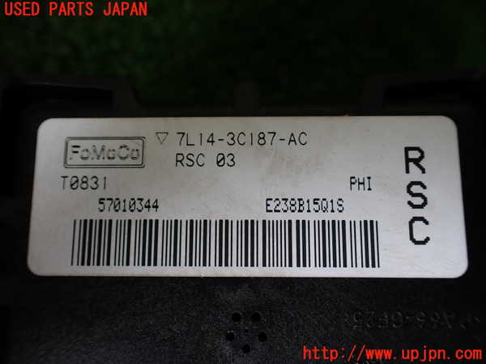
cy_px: 182
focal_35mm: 30
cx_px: 243
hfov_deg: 60.0
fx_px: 421
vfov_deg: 46.8
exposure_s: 1/125
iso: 125
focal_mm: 5.4
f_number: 2.3
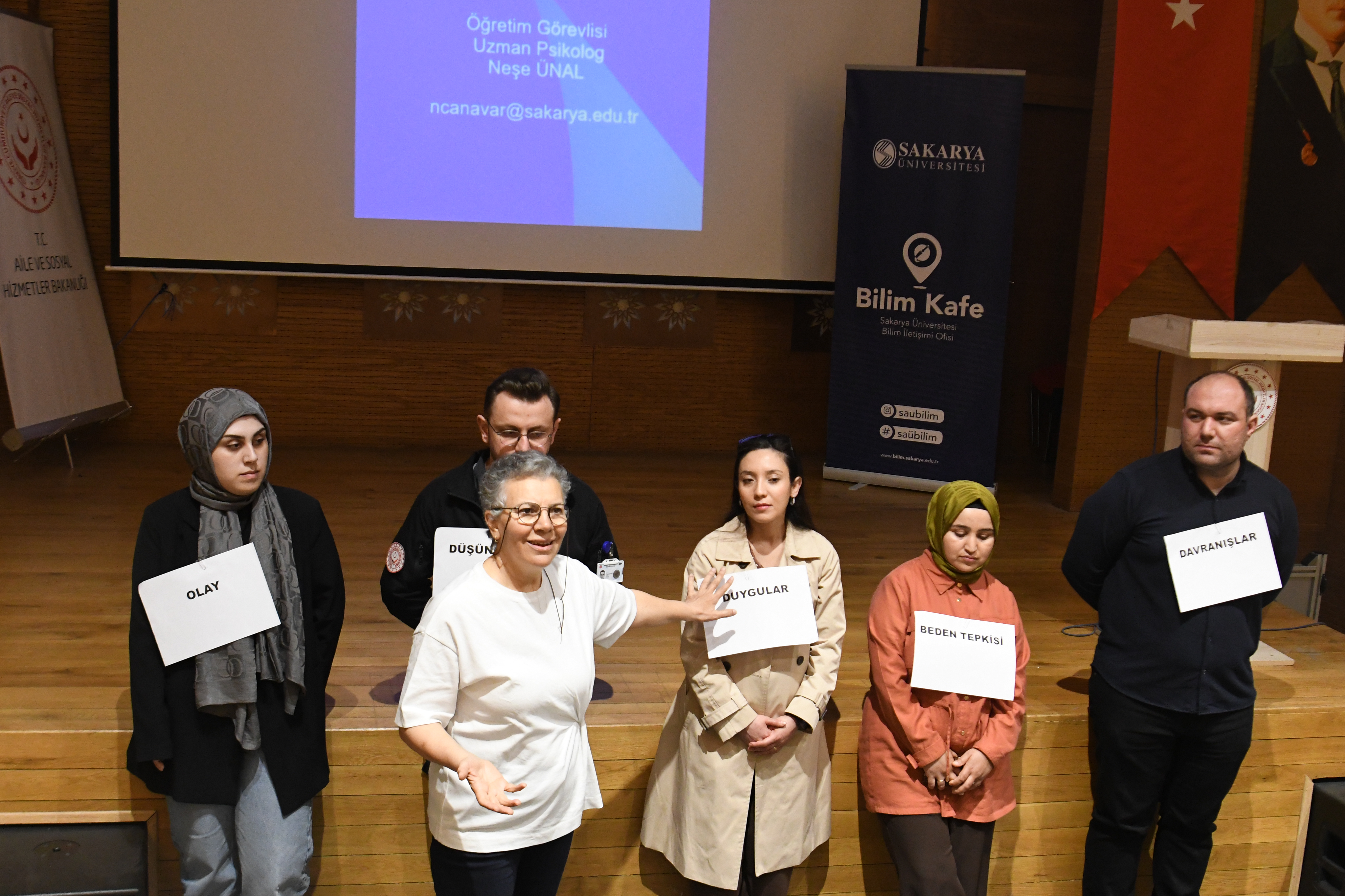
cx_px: 710
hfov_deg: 49.5
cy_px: 441
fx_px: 1457
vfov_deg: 34.2
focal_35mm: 39
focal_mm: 24
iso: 3200
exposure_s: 1/80
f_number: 4.5
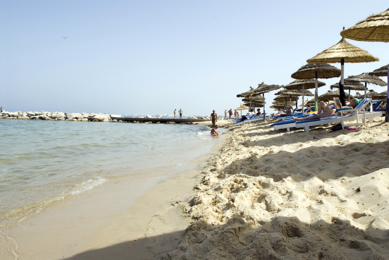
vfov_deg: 50.5
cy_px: 130
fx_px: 276
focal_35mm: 26
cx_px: 194
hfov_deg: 70.4
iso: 100
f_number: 11
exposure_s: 1/200
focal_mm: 17
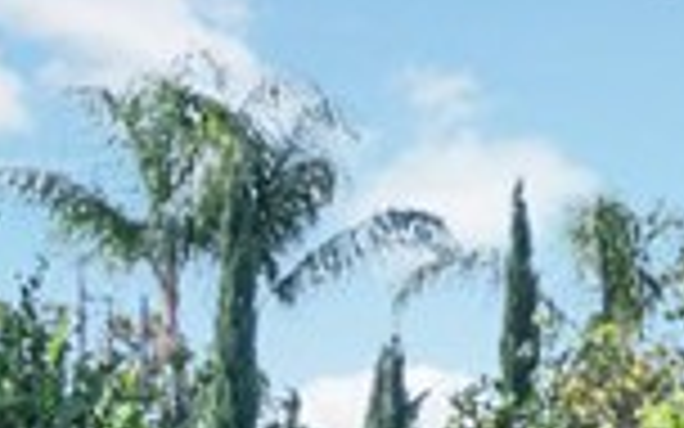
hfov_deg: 6.1
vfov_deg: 4.1
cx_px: 2192
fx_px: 5872
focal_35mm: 315
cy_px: 829
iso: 800
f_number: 6.7
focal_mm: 31
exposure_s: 1/1000
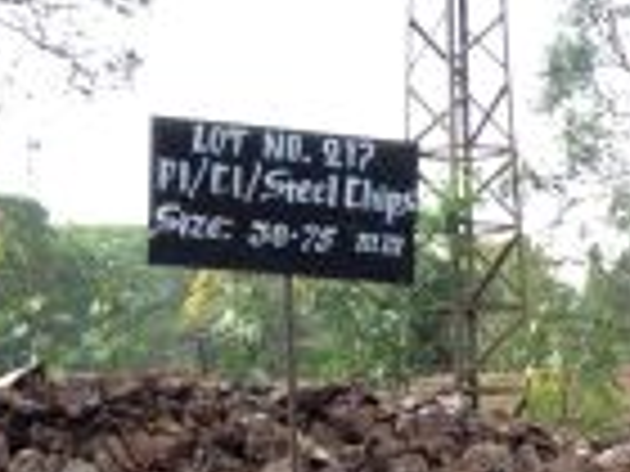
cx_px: 554
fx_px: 2275
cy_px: 834
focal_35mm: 125
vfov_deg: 11.1
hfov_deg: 15.6
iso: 50
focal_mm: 4.28
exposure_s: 1/191
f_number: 2.4
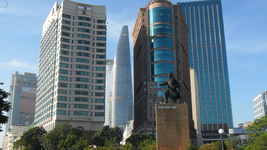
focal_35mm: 41
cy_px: 92
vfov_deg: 28.9
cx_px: 132
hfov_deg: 49.4
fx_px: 290
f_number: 4
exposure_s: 1/750
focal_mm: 6.6
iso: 100
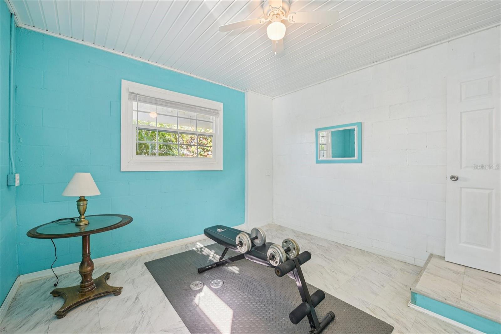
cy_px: 167
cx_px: 250
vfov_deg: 81.2
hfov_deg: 104.3
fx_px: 195
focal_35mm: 14
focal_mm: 14
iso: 400
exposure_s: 1/30
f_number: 8
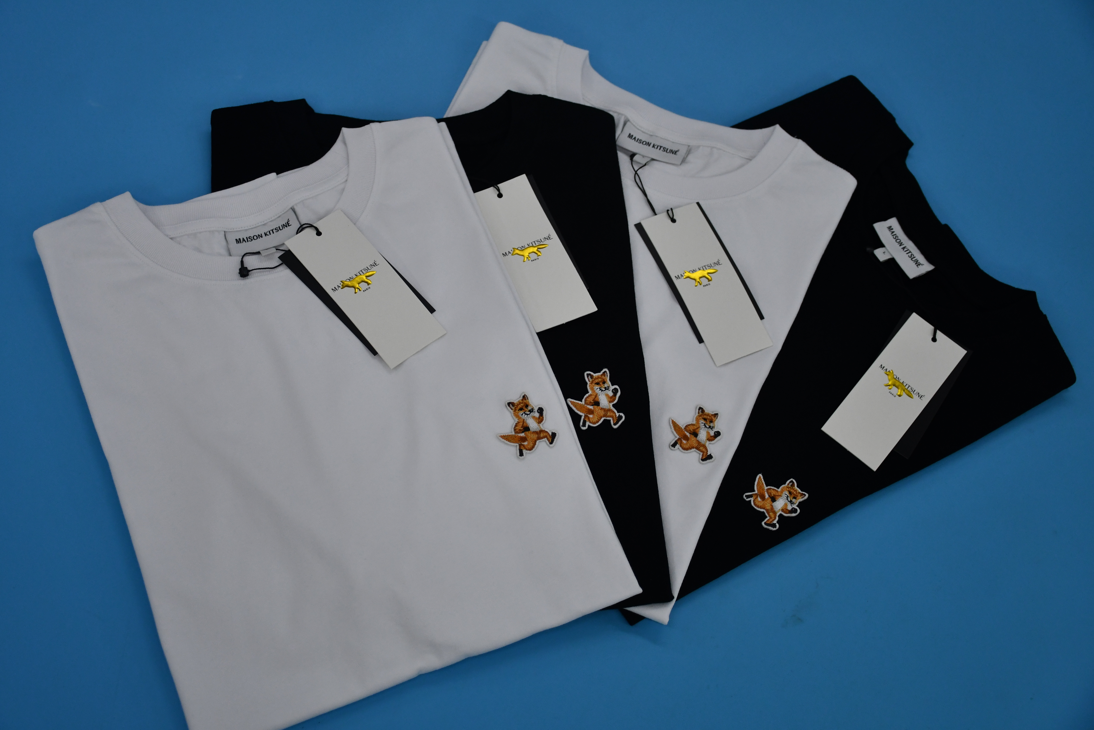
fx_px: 1459
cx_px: 547
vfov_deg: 28.1
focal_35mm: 48
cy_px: 365
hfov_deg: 41.1
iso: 800
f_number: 4
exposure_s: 1/250
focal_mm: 32
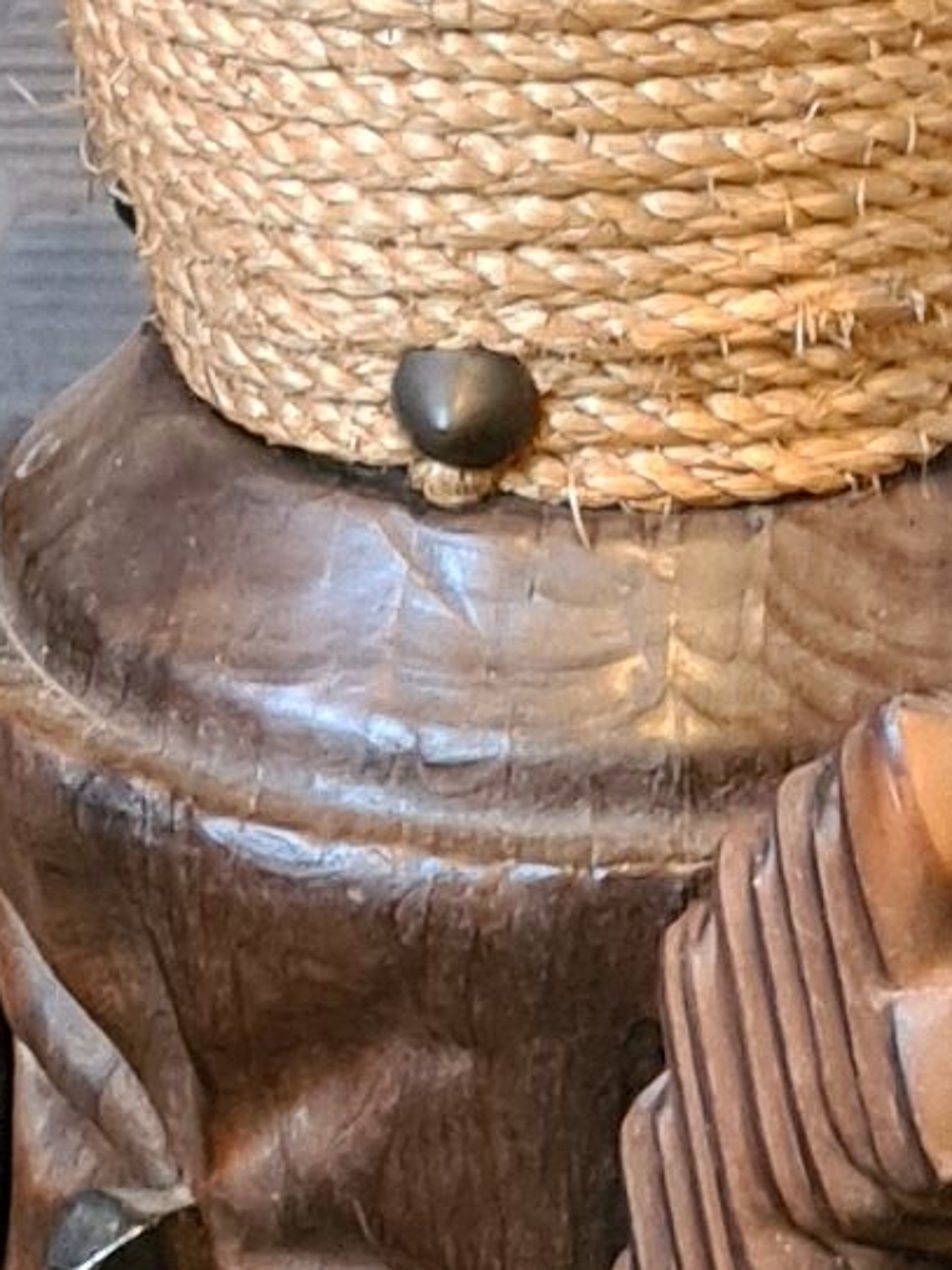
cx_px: 533
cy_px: 702
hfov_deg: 7.7
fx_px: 7080
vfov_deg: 10.3
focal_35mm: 193
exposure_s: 1/33
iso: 640
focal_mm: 5.4
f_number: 1.8
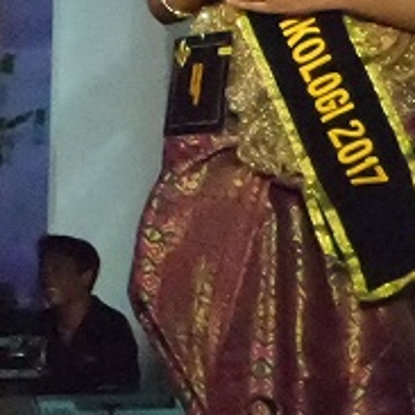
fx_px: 4449
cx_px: -79
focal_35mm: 328
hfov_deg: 5.3
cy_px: 86
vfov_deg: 5.3
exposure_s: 1/100
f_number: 4.5
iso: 12800
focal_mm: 31
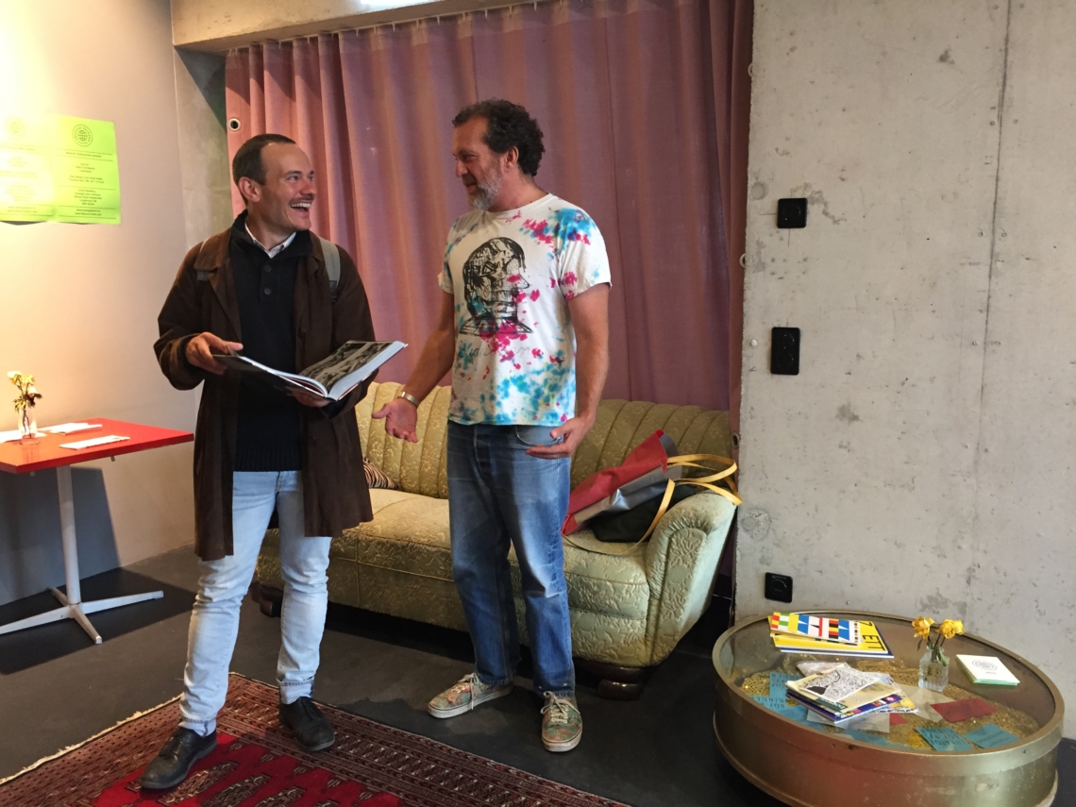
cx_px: 538
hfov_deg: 61.7
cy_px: 404
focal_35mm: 29
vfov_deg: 48.2
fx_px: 901
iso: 200
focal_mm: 4.15
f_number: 2.2
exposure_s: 1/33
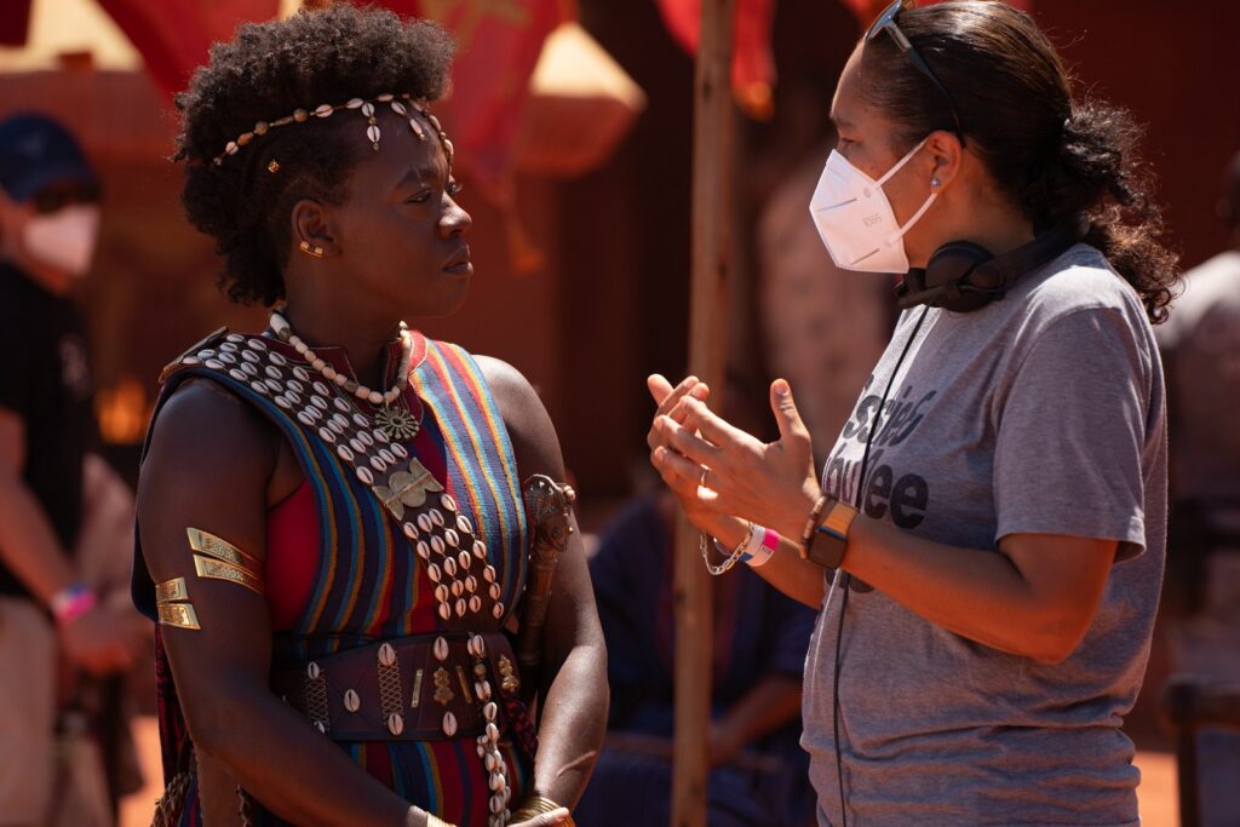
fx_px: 6200
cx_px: 620
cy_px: 414
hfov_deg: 11.4
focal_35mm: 180
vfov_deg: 7.6
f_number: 4.5
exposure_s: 1/800
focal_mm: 180
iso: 125
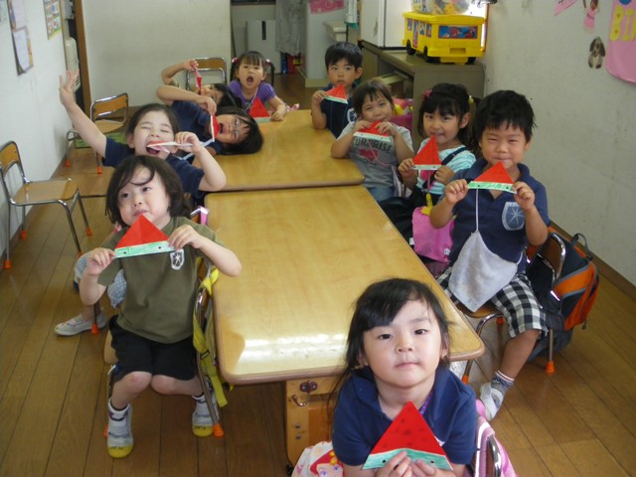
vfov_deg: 39.7
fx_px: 661
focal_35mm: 36
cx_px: 318
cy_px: 238
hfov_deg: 51.4
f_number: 3.5
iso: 200
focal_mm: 6.3
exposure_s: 1/50
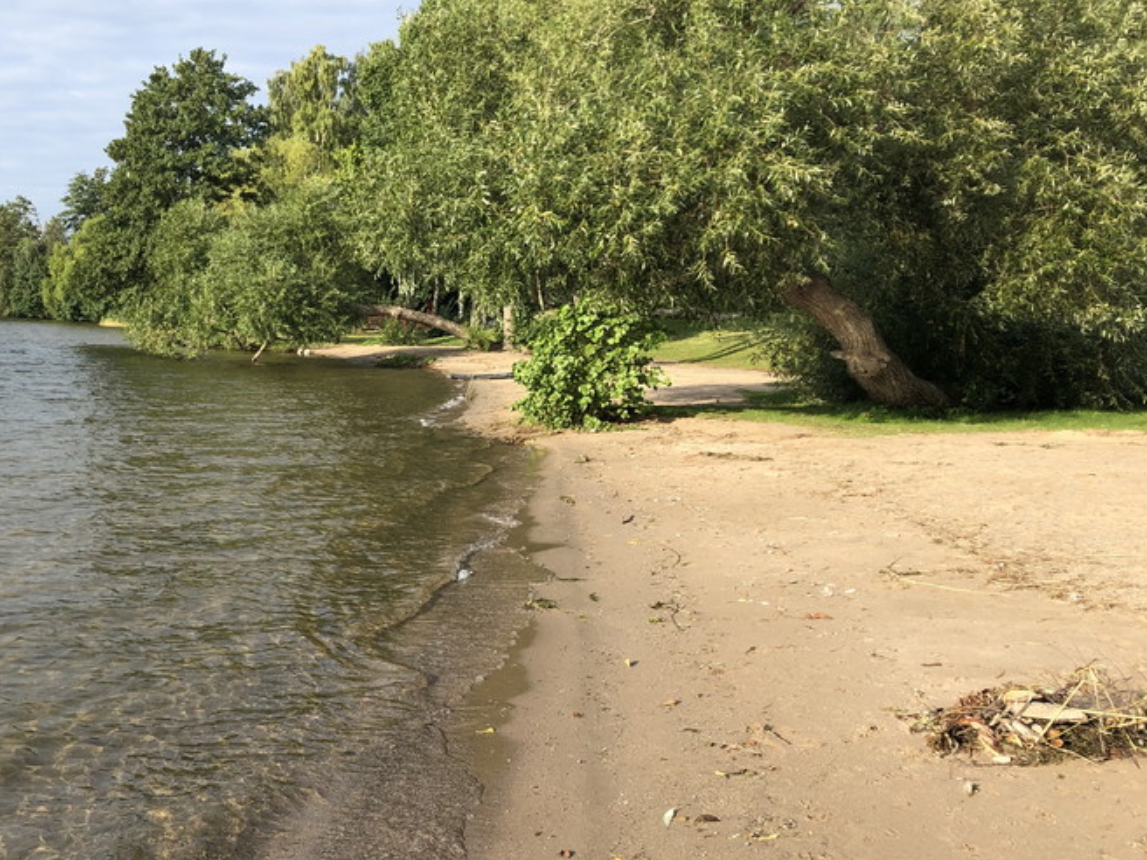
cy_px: 437
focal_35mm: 41
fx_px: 1359
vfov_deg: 35.1
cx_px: 332
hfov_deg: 44.7
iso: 20
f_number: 1.8
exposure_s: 1/906
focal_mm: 3.99
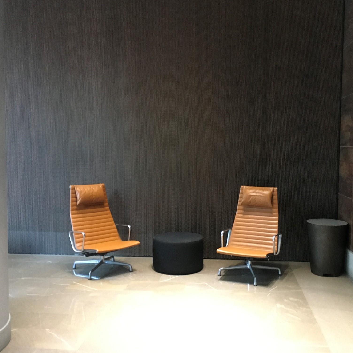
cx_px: 203
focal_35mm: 35
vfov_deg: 47.2
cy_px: 176
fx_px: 404
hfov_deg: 47.1
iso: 200
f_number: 2.2
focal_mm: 4.15
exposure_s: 1/15
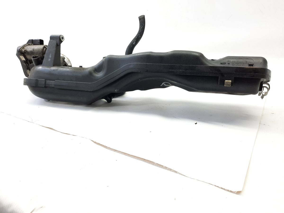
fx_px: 205
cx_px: 142
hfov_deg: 69.4
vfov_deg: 54.9
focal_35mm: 25
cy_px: 106
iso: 125
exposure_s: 1/50
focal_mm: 4.6
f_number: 2
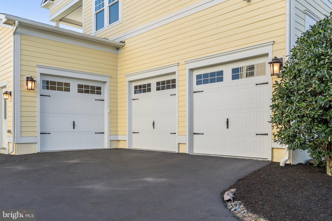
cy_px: 110
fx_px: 277
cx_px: 166
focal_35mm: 30
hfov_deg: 61.9
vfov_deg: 43.6
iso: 800
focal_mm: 20
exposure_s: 1/1000
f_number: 8
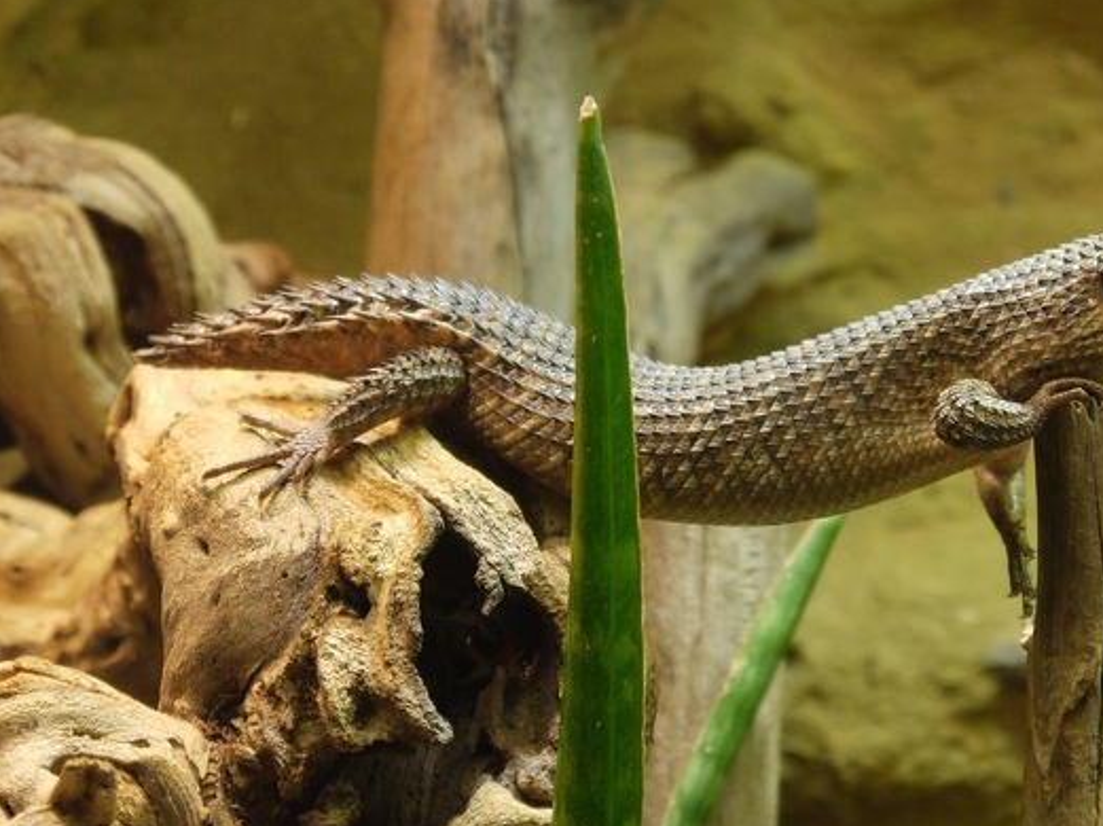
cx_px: 804
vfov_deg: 16.0
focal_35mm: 92
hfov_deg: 21.2
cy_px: 372
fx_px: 2929
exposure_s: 1/60
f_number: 4.9
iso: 200
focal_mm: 29
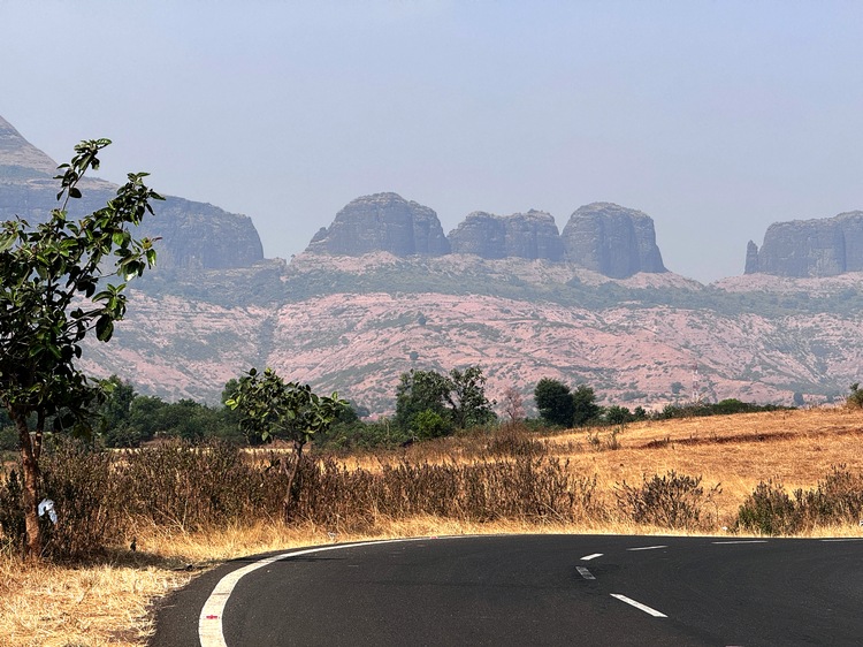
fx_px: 2991
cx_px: 432
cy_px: 324
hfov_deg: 16.4
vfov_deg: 12.3
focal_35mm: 120
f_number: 2.8
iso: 50
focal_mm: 15.66
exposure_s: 1/2024
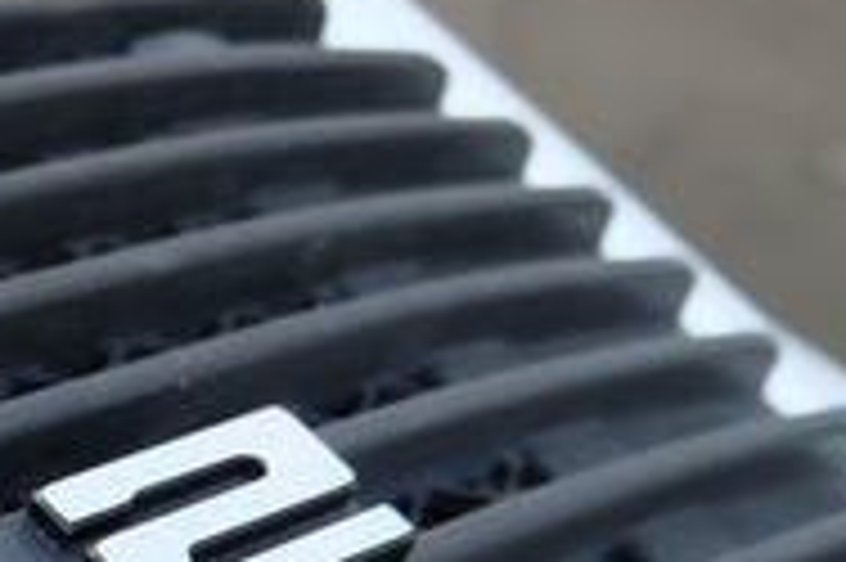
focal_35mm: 98
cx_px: -180
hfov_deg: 19.6
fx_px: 2301
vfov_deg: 13.5
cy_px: 724
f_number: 4
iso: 400
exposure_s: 1/140
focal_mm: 16
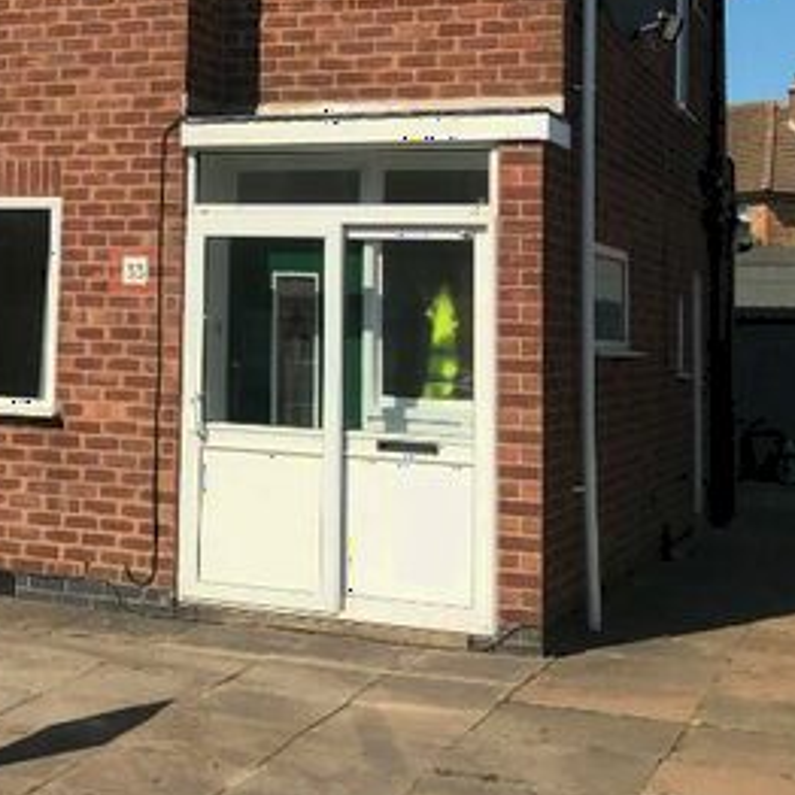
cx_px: 94
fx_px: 1715
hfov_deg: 25.4
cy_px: 120
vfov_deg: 25.5
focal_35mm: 66
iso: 20
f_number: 1.8
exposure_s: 1/3690
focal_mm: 3.99
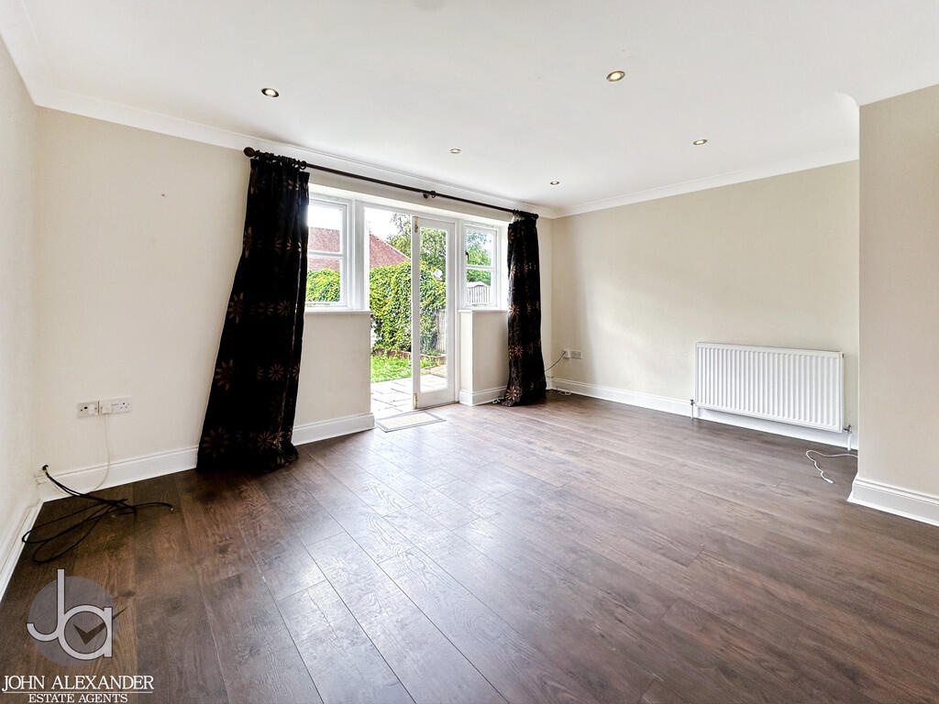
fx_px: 380
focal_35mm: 14
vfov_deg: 85.7
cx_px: 470
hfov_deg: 102.1
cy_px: 352
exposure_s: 1/111
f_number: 2.2
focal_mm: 2.22
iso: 80
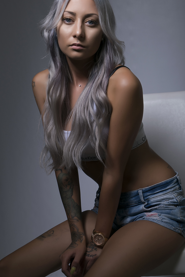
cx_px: 104
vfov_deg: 22.0
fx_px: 713
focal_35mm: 93
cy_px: 135
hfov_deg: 14.8
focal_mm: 55
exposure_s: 1/200
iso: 100
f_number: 11
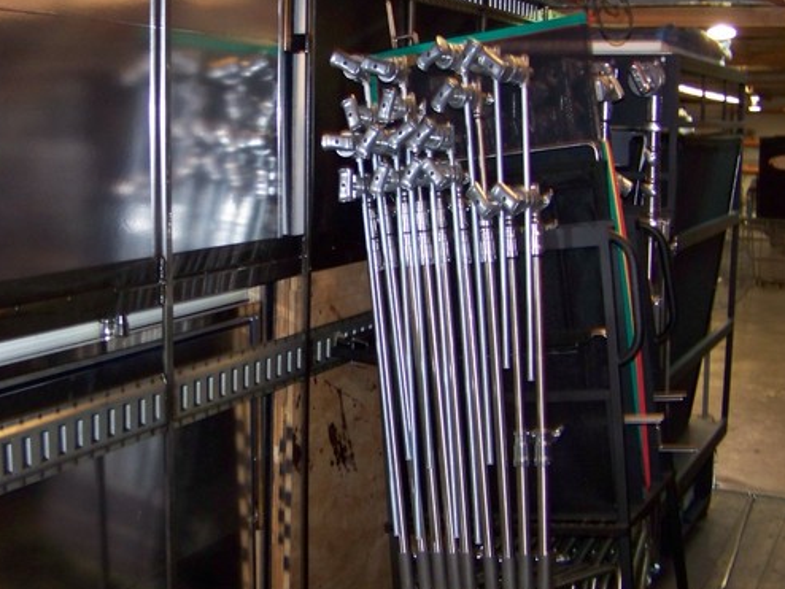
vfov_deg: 28.6
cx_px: 316
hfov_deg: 37.3
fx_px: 1157
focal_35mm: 51
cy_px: 306
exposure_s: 1/30
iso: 200
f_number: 2.8
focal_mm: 5.85
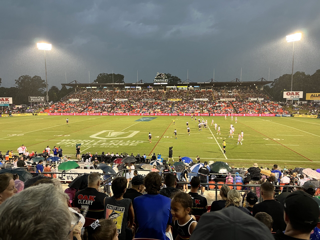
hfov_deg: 67.3
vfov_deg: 53.1
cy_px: 120
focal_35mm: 26
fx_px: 240
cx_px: 160
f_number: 1.6
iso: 80
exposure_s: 1/50
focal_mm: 5.1
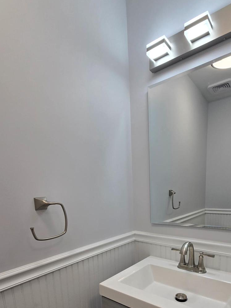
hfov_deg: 65.9
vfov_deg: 77.3
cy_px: 220
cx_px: 124
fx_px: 178
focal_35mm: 20
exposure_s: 1/153
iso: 50
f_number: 2.2
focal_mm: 2.2
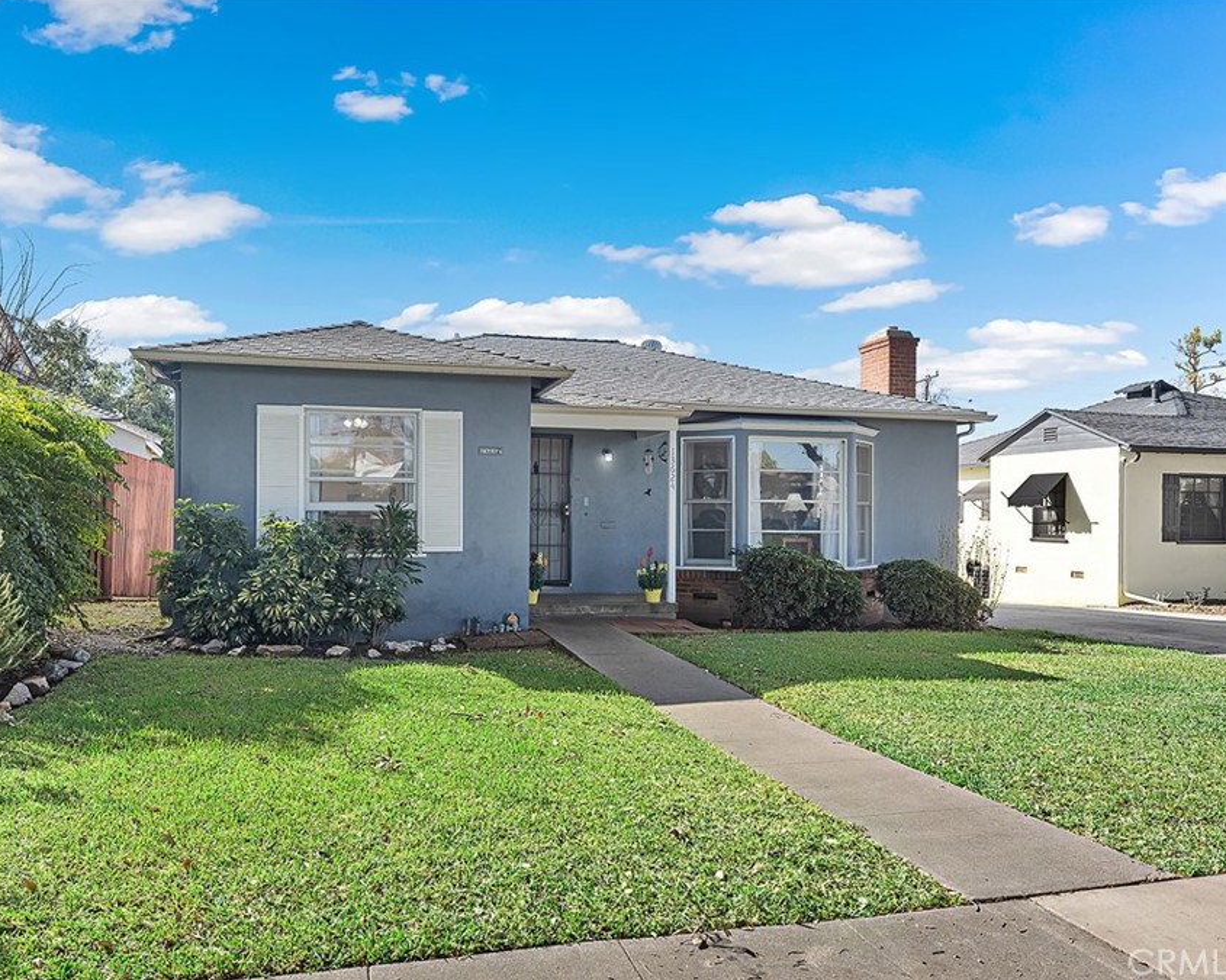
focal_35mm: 25
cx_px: 572
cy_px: 489
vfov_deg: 56.8
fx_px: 907
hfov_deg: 68.0
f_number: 5.6
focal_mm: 22
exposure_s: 1/500
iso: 125
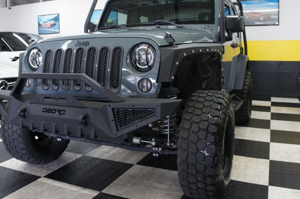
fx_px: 275
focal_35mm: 33
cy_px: 82
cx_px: 151
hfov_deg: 57.3
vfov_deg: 39.8
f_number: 3.5
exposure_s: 1/30
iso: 320
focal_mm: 18
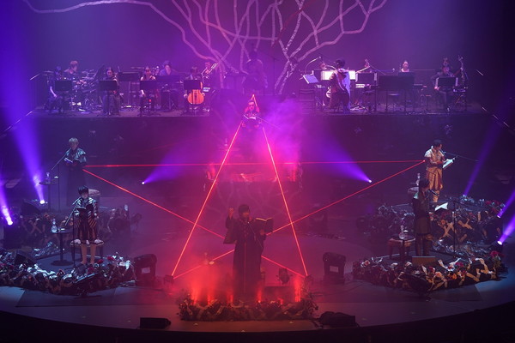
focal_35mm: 115
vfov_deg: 11.9
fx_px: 1645
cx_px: 258
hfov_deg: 17.8
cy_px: 172
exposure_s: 1/30
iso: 800
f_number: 3.2
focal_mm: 115
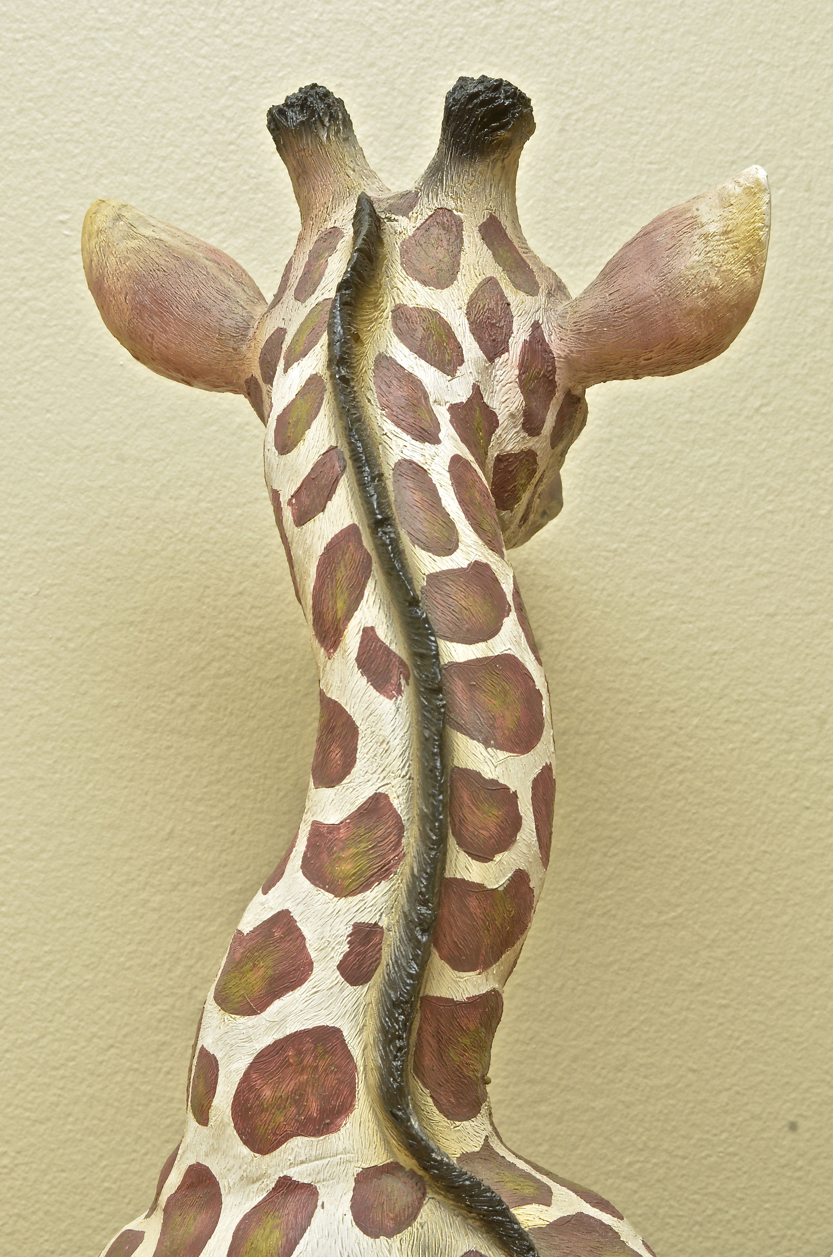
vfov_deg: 27.0
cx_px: 416
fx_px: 2615
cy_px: 628
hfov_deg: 18.1
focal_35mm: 75
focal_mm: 50
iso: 800
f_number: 16
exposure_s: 1/125
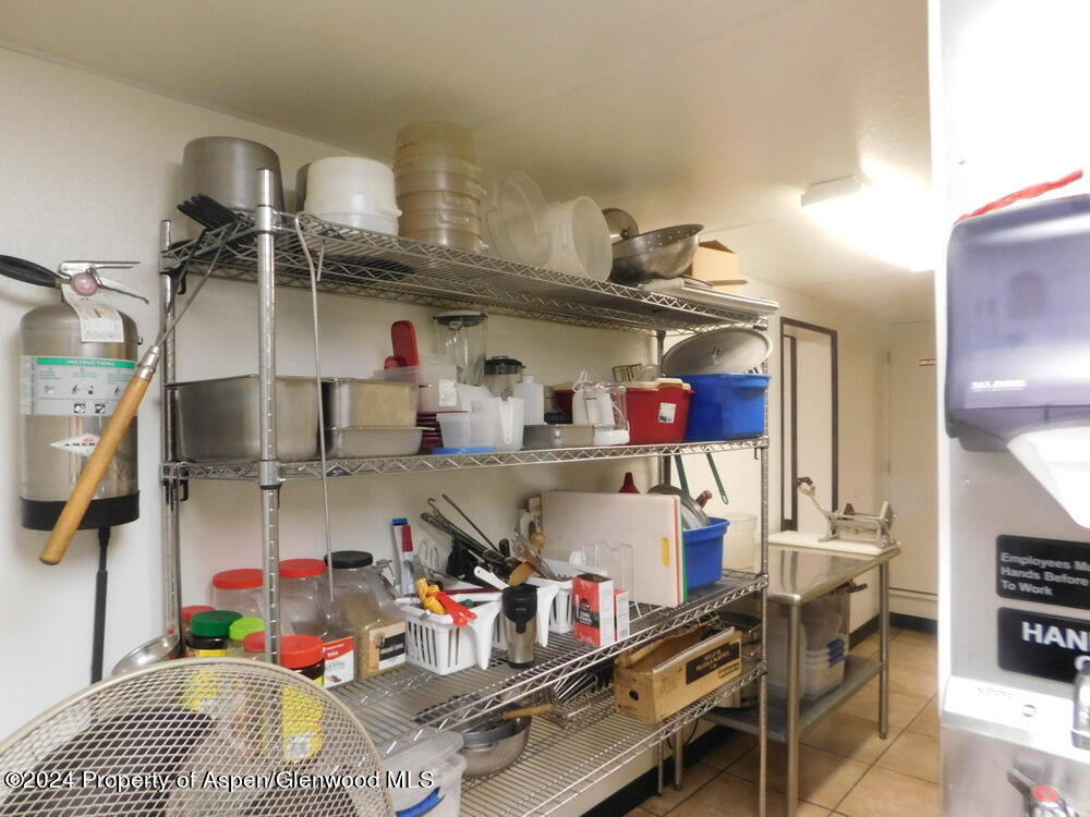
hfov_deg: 73.9
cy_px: 408
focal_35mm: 23
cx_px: 545
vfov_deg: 58.9
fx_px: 724
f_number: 3
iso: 280
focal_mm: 4
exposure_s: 1/30
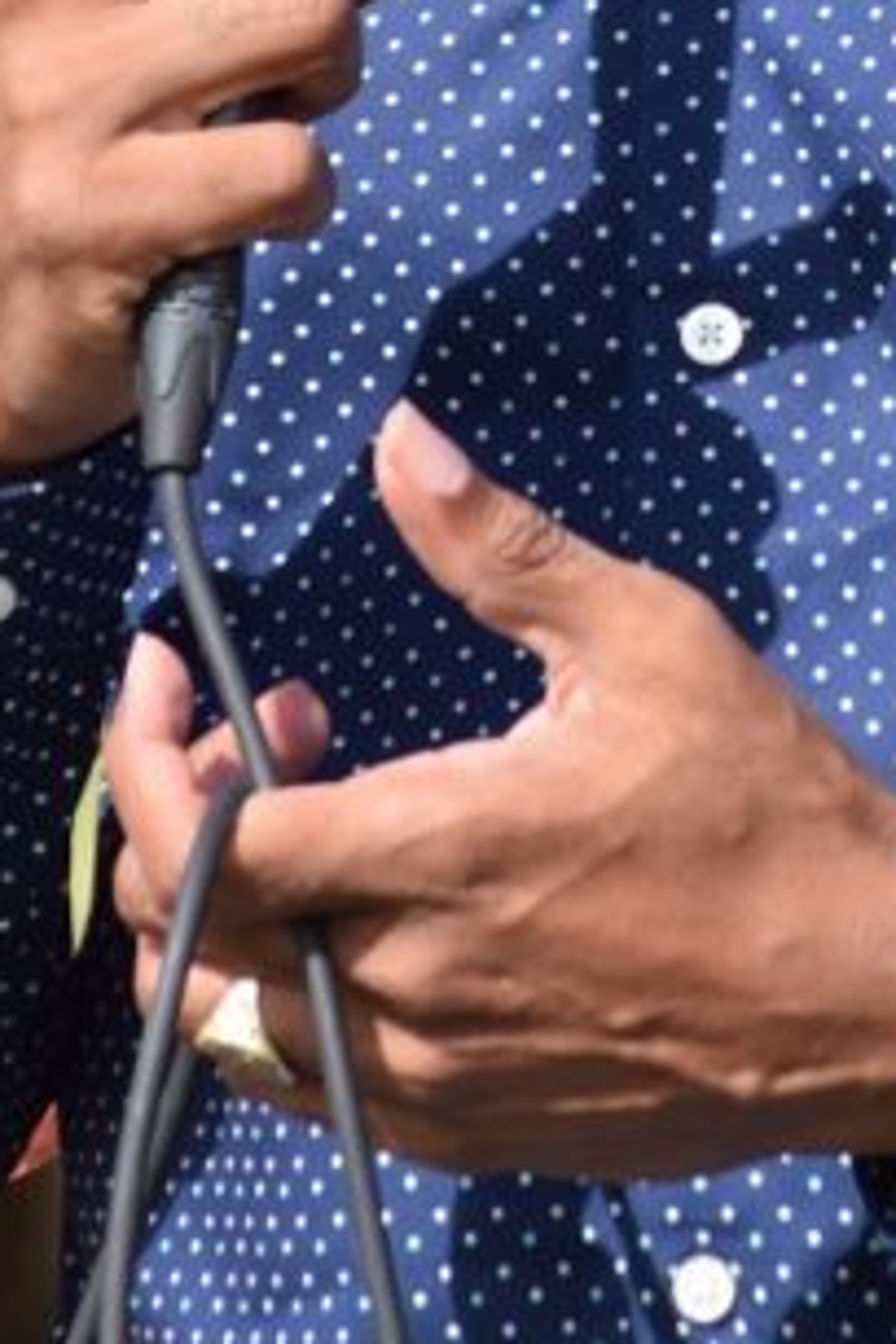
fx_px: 33709
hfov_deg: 1.5
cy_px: -589
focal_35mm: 903
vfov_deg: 2.3
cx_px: 911
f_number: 9
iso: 100
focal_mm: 180
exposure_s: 1/160
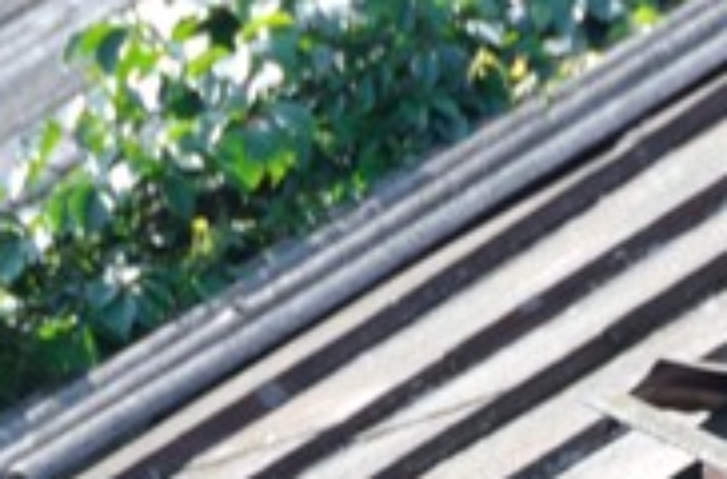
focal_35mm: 892
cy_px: 1152
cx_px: 1210
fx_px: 17951
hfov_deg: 2.3
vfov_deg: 1.5
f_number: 7.1
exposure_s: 1/125
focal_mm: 120
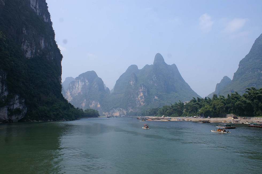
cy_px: 87
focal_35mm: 27
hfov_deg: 67.4
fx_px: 196
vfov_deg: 47.9
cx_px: 131
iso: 100
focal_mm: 18
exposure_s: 1/250
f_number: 10
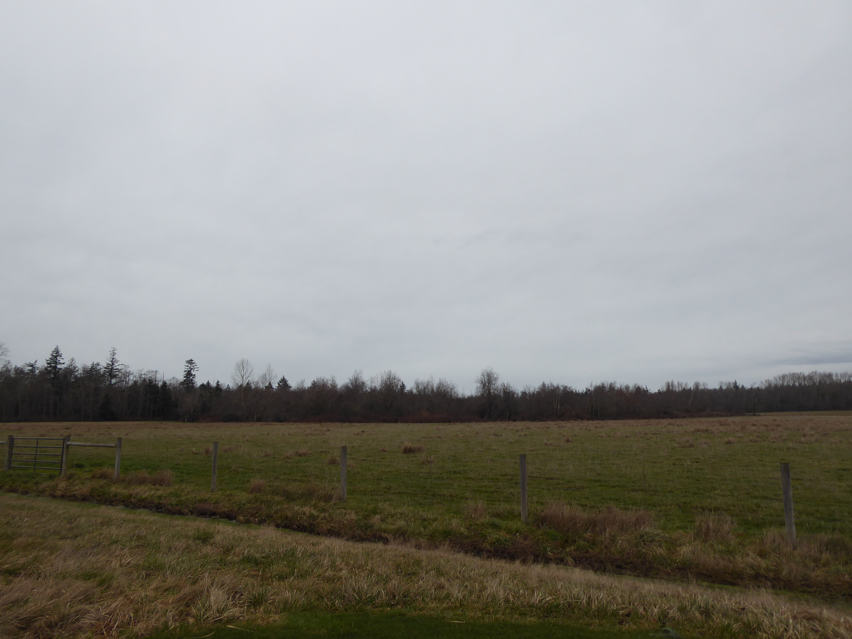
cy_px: 315
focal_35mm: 25
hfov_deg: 69.4
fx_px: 615
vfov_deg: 54.9
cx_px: 412
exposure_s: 1/250
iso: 80
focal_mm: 4.3
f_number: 3.3
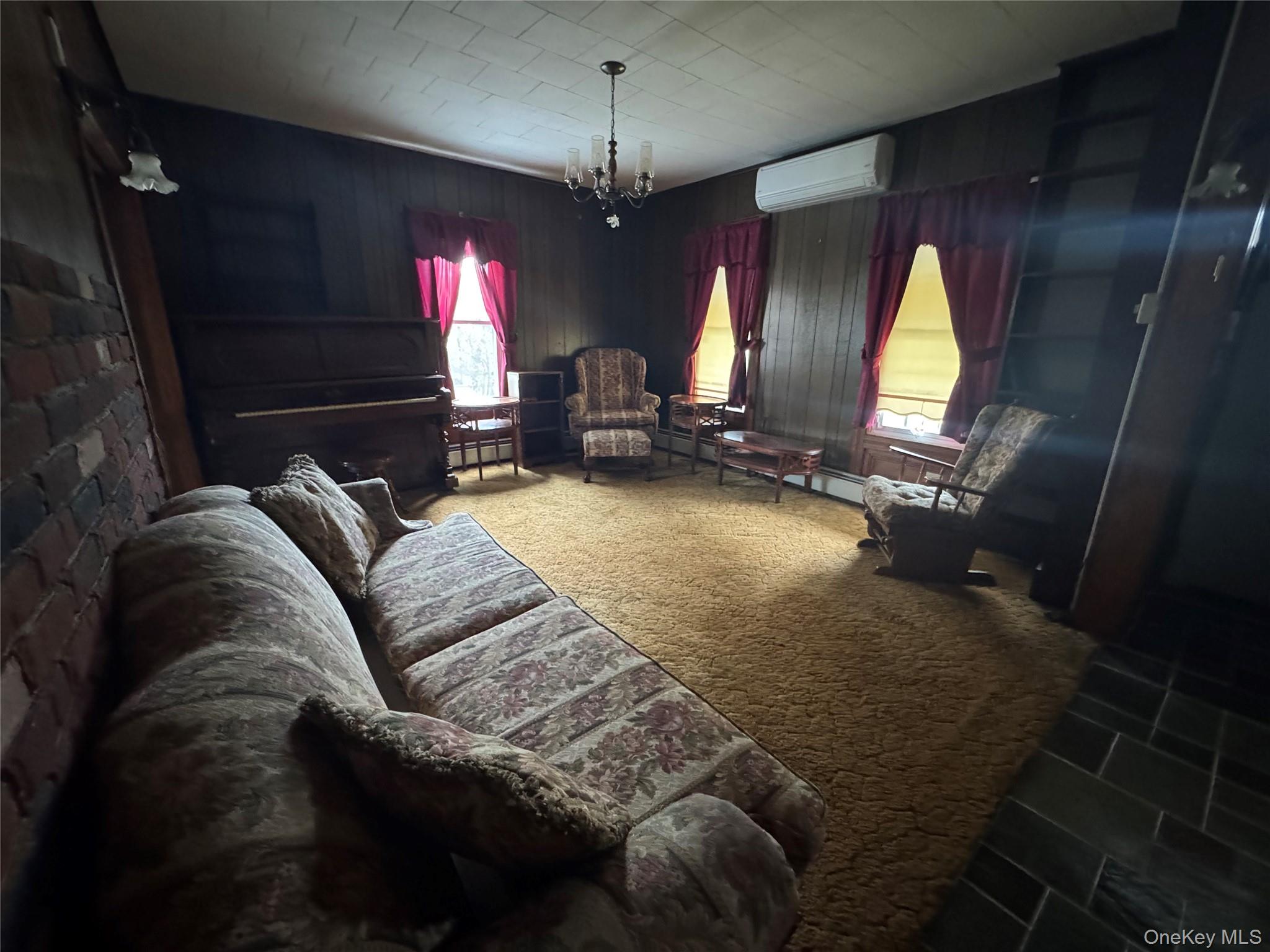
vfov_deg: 85.7
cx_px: 635
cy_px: 476
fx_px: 514
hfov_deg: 102.1
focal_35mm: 14
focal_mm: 2.22
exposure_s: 1/60
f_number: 2.2
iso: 1250
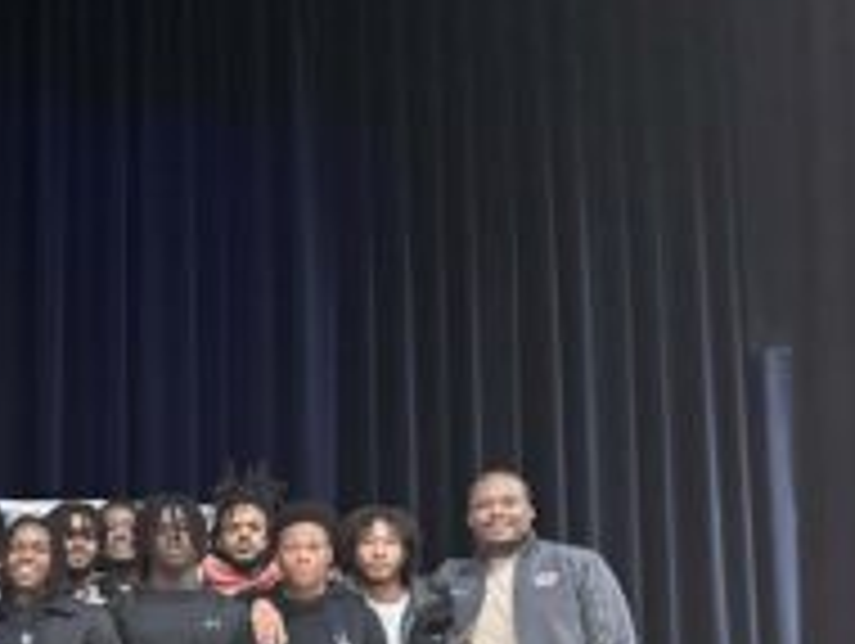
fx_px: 1558
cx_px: -99
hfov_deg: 27.8
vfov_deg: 22.2
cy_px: 682
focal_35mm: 63
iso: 1250
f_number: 1.78
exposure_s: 1/30
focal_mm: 6.86
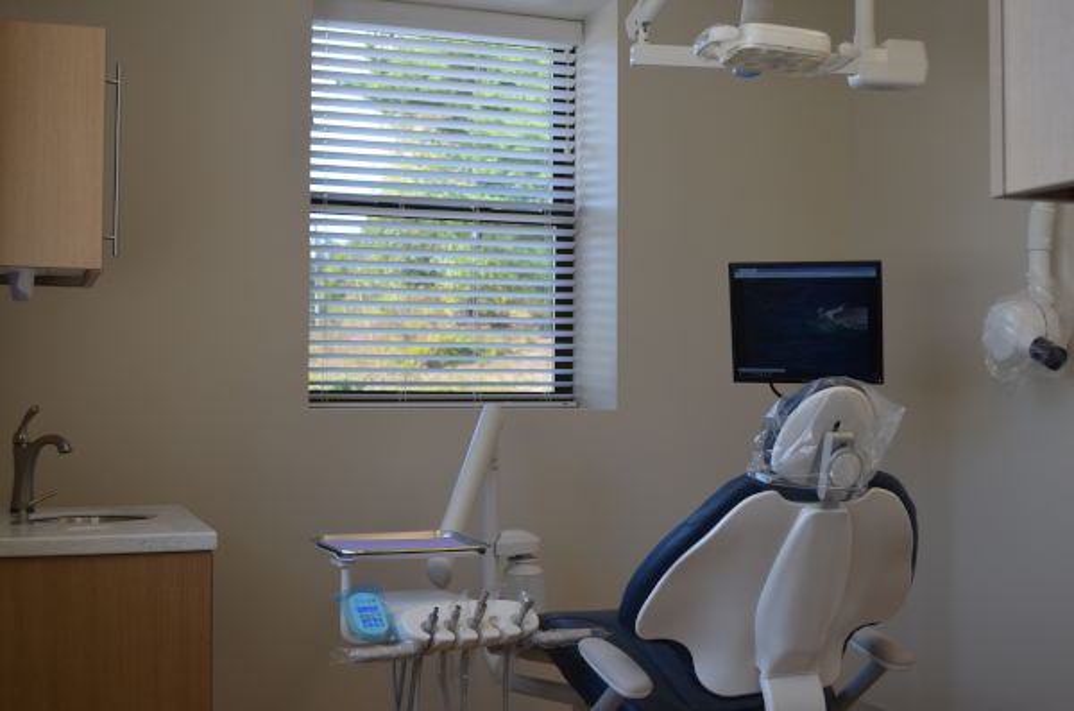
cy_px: 356
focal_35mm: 46
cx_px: 537
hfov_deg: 42.4
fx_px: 1384
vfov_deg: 28.8
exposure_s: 1/125
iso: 200
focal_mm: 31
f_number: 5.6
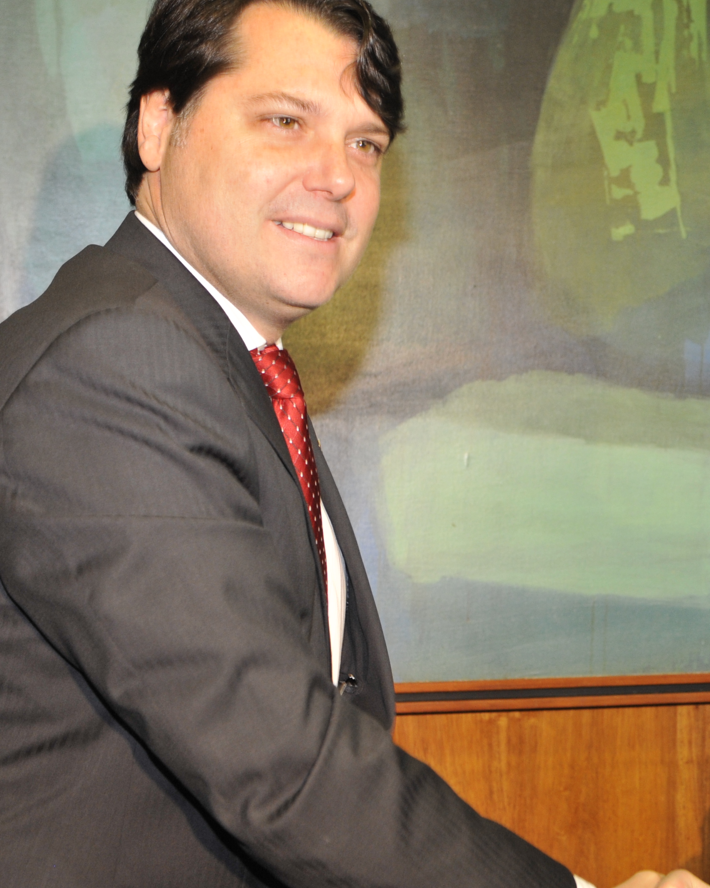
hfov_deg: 18.9
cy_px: 507
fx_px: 2075
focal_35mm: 79
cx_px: 692
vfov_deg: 24.1
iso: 1250
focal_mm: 42
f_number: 5.6
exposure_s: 1/60
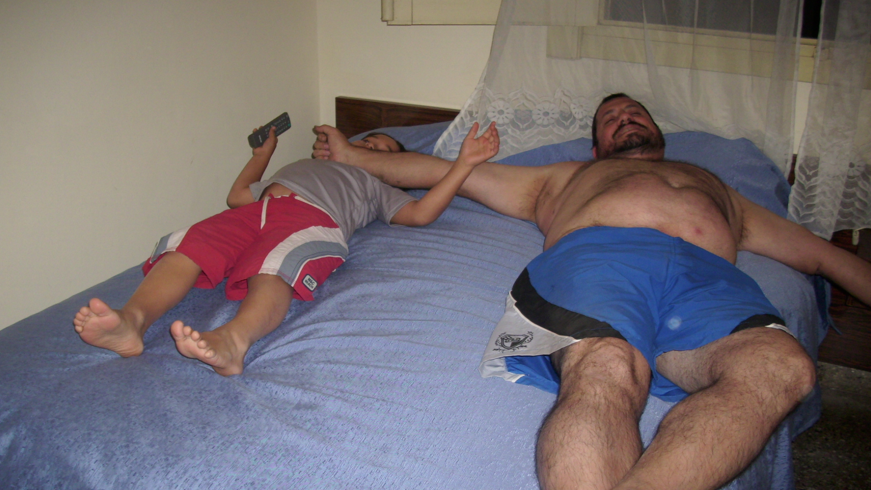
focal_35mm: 34
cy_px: 285
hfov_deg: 58.0
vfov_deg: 34.6
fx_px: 785
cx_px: 435
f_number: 2.8
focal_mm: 6.2
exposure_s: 1/30
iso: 100
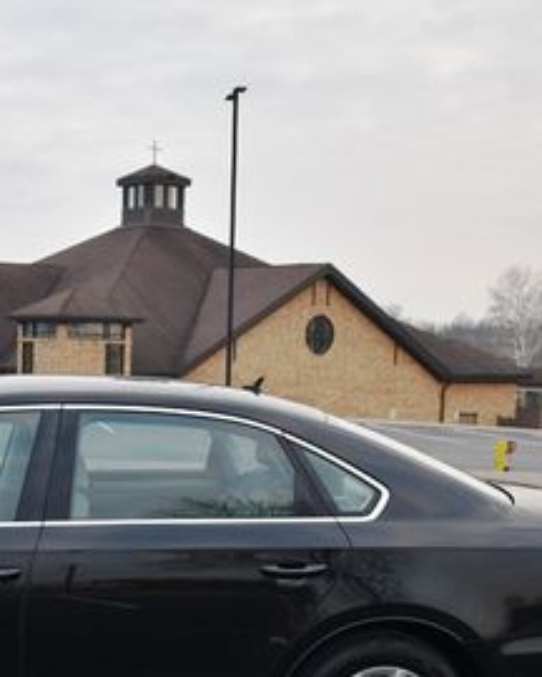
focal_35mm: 60
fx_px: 1203
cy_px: 450
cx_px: 53
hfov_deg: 24.6
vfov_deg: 31.2
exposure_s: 1/250
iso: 400
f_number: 3.5
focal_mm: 18
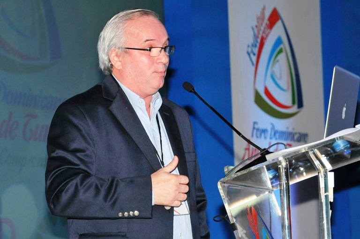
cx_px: 180
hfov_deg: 11.0
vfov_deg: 7.3
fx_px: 1873
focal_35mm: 188
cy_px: 120
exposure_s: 1/80
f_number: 7.1
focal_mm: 125
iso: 800
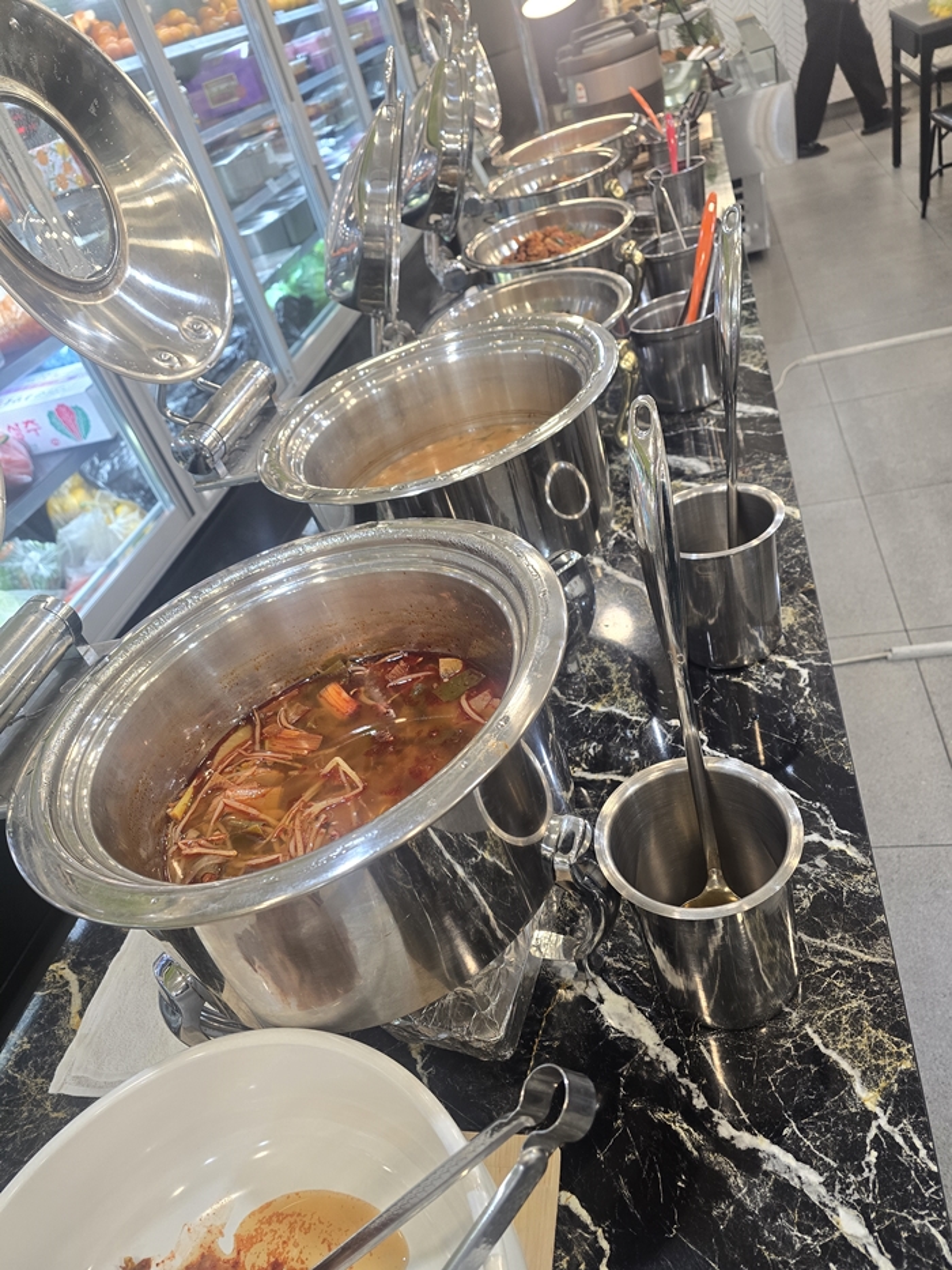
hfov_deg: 58.9
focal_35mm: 23
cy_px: 635
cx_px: 476
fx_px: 843
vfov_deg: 73.9
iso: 200
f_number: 1.7
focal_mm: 6.3
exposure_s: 1/120
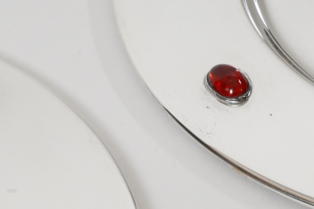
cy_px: 123
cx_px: 121
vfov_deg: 5.3
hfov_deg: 8.0
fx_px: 2250
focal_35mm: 258
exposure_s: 1/125
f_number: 16
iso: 1250
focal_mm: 105
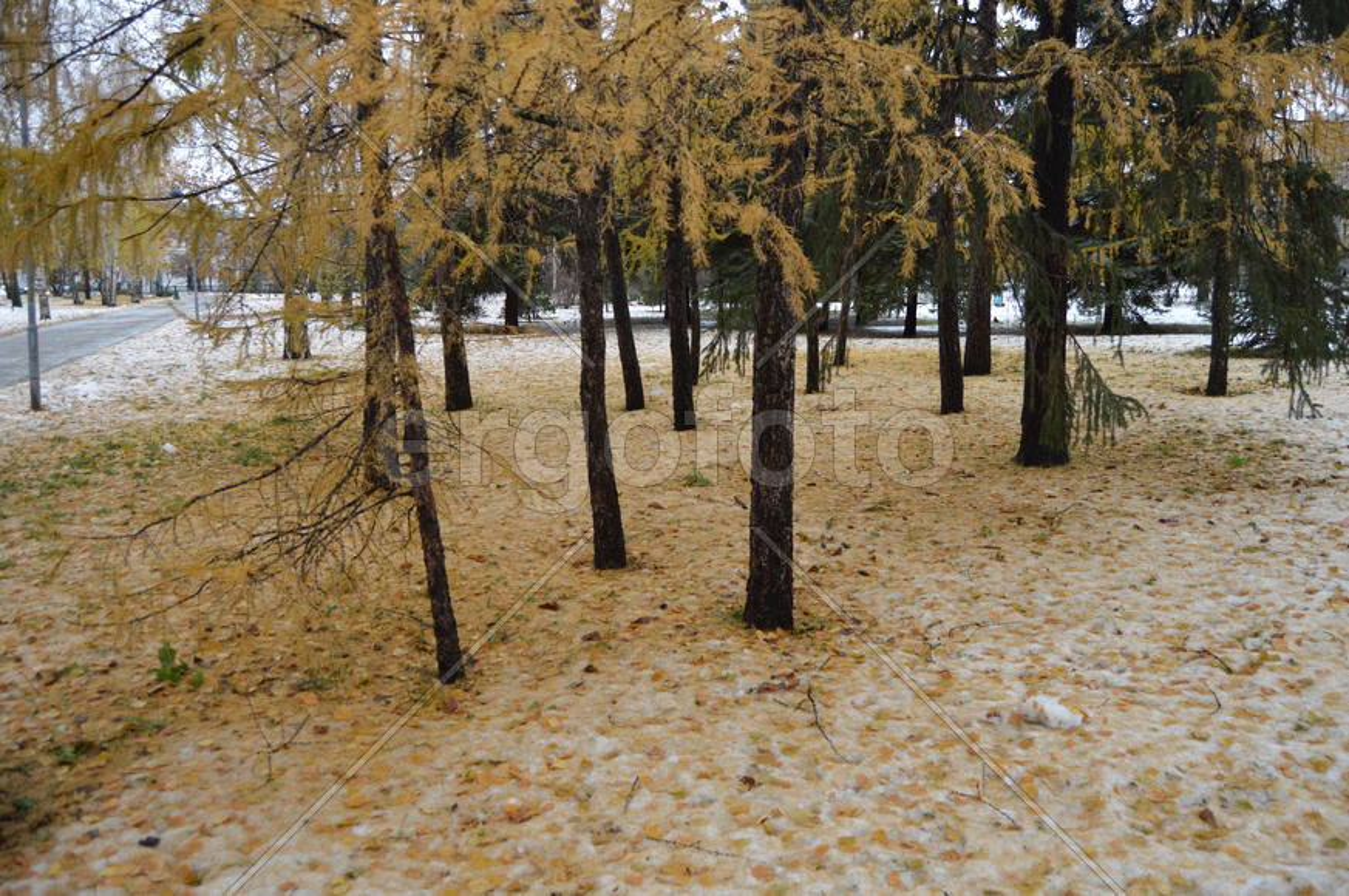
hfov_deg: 67.4
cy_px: 448
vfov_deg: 47.8
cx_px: 674
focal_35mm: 27
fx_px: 1011
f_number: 3.5
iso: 1600
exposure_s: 1/500
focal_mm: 18
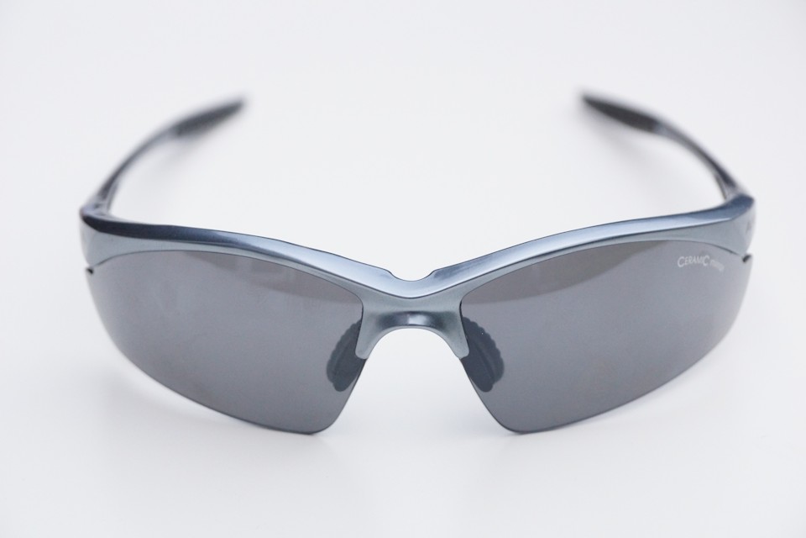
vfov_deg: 12.2
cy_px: 269
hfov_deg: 18.2
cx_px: 403
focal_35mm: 112
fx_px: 2519
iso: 1600
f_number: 5.6
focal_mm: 75
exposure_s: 1/1000
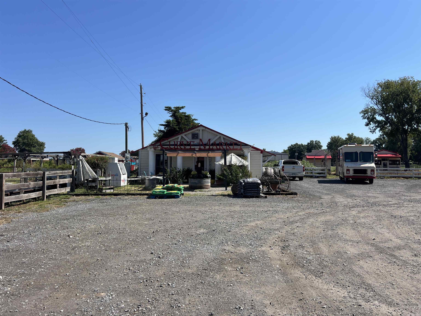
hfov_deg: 67.3
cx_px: 210
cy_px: 158
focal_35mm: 26
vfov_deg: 53.1
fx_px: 316
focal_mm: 5.7
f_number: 1.5
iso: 50
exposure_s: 1/5319
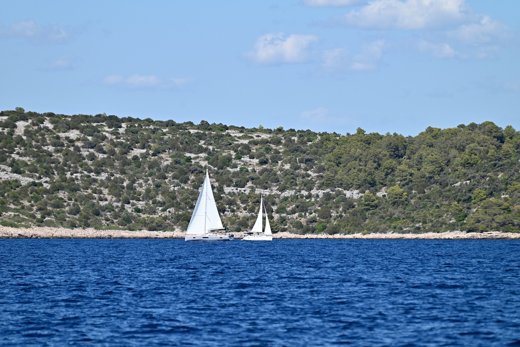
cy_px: 174
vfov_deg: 4.6
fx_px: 4334
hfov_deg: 6.9
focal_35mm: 300
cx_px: 260
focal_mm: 300
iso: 250
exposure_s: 1/1600
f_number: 5.6
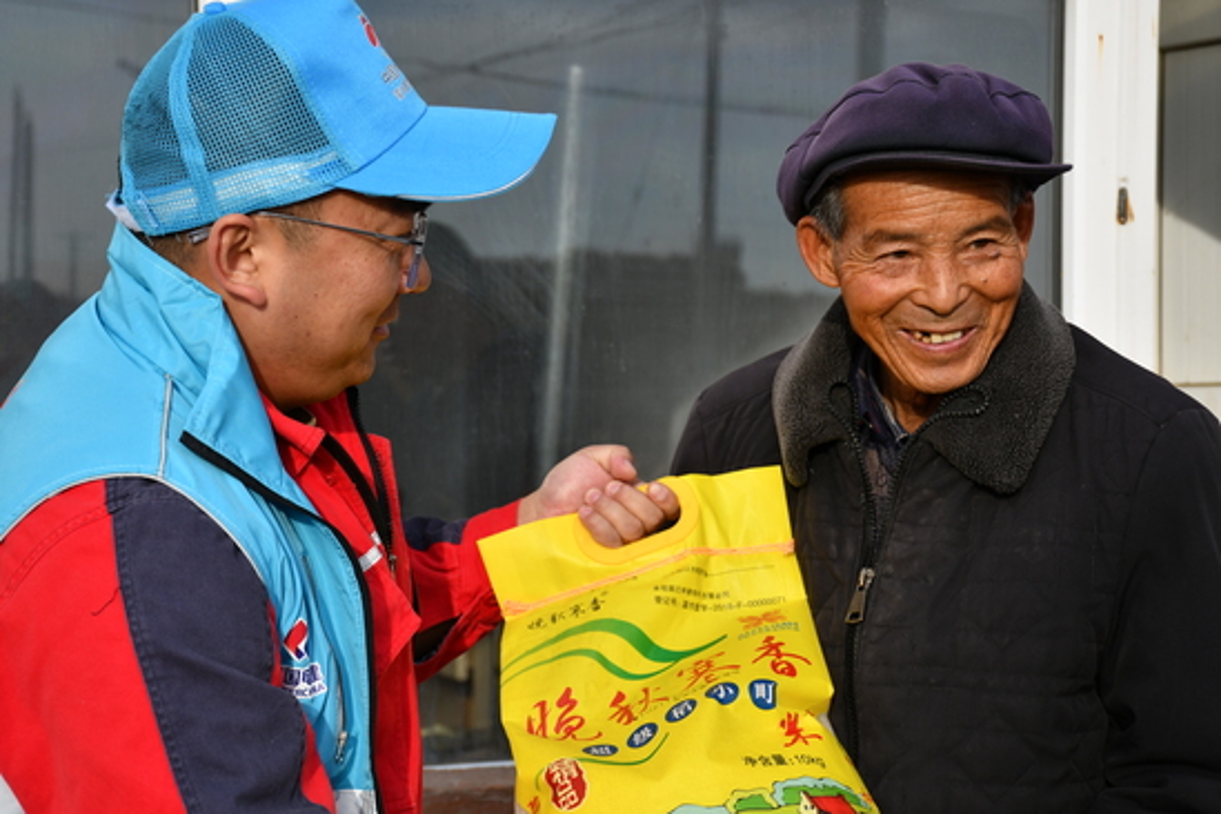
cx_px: 610
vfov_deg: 18.2
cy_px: 407
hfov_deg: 27.0
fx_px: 2544
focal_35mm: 75
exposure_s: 1/500
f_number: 5.6
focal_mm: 50
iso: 160
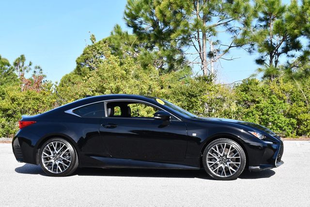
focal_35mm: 60
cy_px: 104
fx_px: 517
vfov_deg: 22.7
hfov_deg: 33.4
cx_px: 155
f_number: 8
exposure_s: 1/250
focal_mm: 30
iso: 180
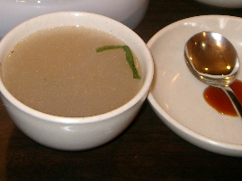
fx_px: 615
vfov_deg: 16.3
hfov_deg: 22.2
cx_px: 110
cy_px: -13
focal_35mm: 88
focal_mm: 7.6
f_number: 2.6
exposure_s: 1/60
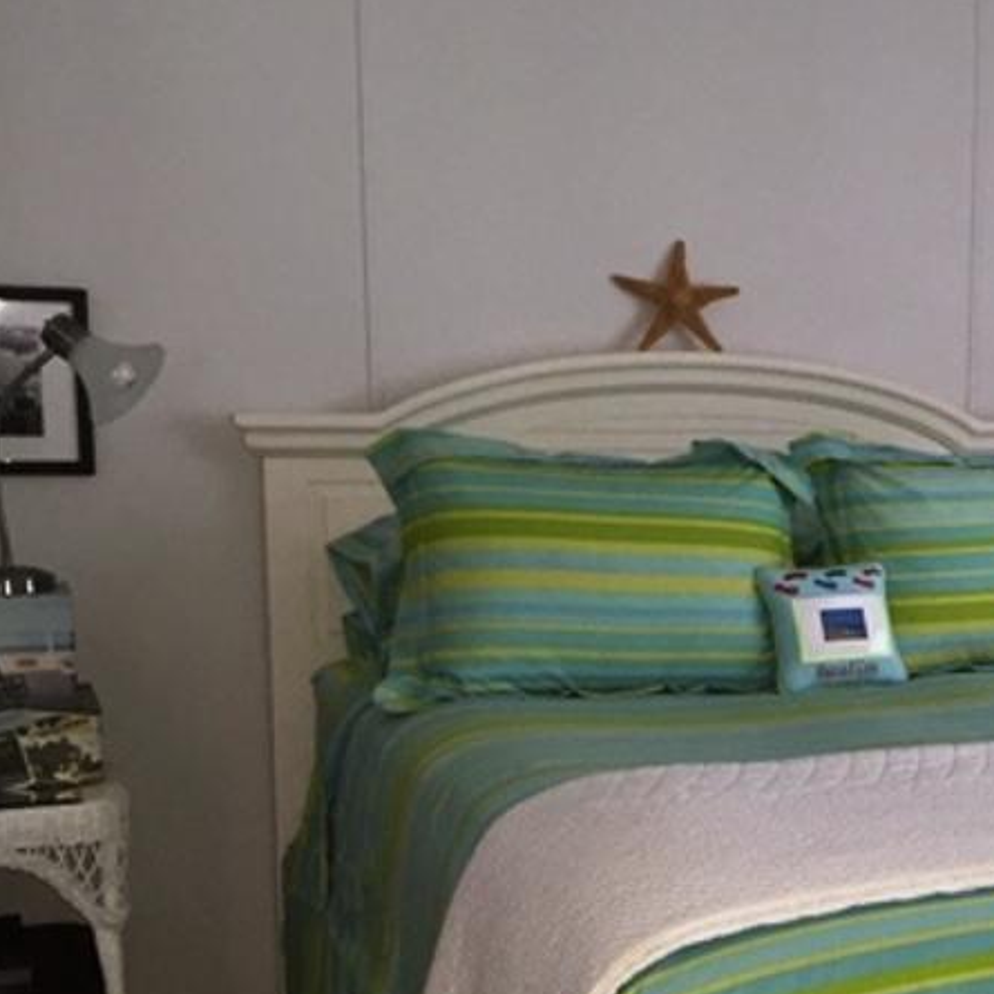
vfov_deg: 28.8
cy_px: 706
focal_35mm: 59
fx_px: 1917
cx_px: 954
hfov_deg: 27.7
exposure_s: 1/16
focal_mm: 4.15
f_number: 2.2
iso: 160
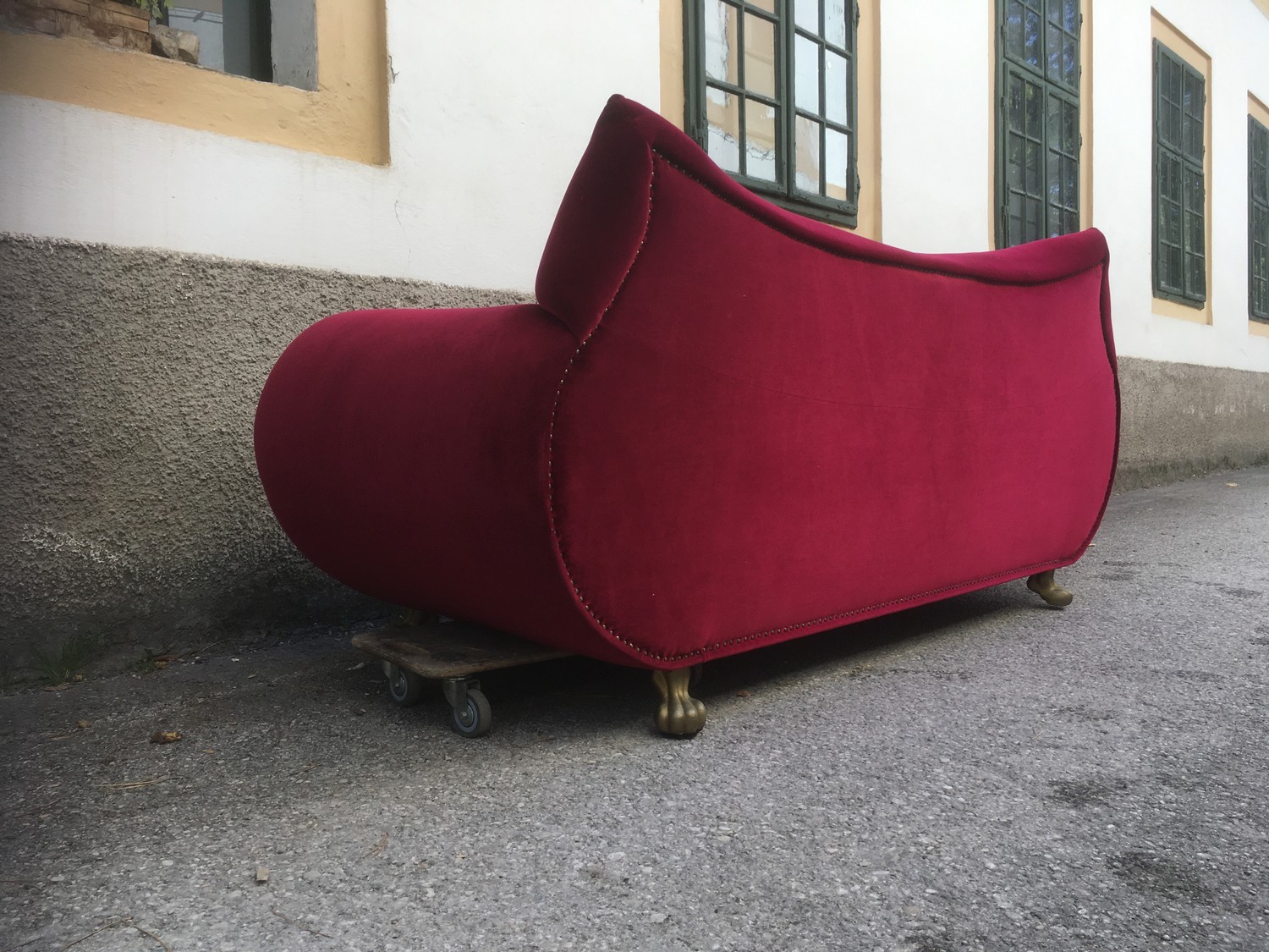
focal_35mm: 29
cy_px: 476
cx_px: 634
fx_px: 1063
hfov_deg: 61.7
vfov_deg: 48.2
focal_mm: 4.15
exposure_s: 1/324
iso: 25
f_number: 2.2
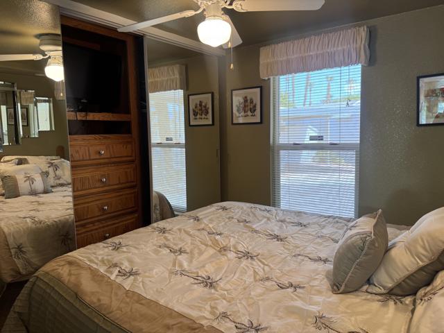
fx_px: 308
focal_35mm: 24
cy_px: 166
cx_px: 222
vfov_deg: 56.8
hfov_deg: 71.6
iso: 125
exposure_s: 1/60
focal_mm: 6.76
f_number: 1.78
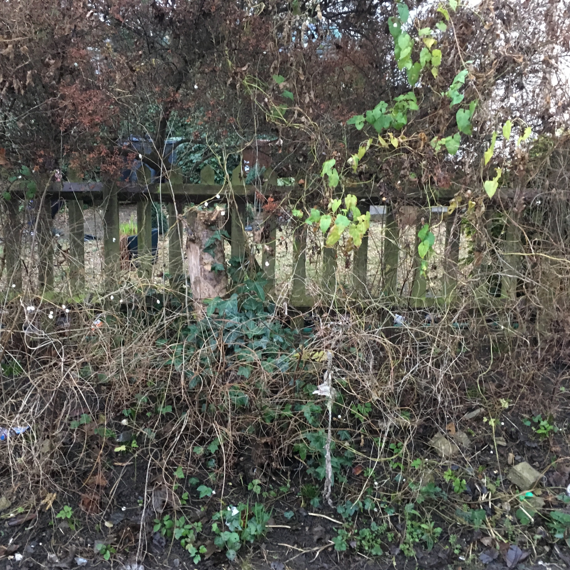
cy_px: 292
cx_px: 243
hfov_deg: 47.1
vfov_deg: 47.2
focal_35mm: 35
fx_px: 652
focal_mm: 4.15
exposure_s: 1/17
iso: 250
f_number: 2.2
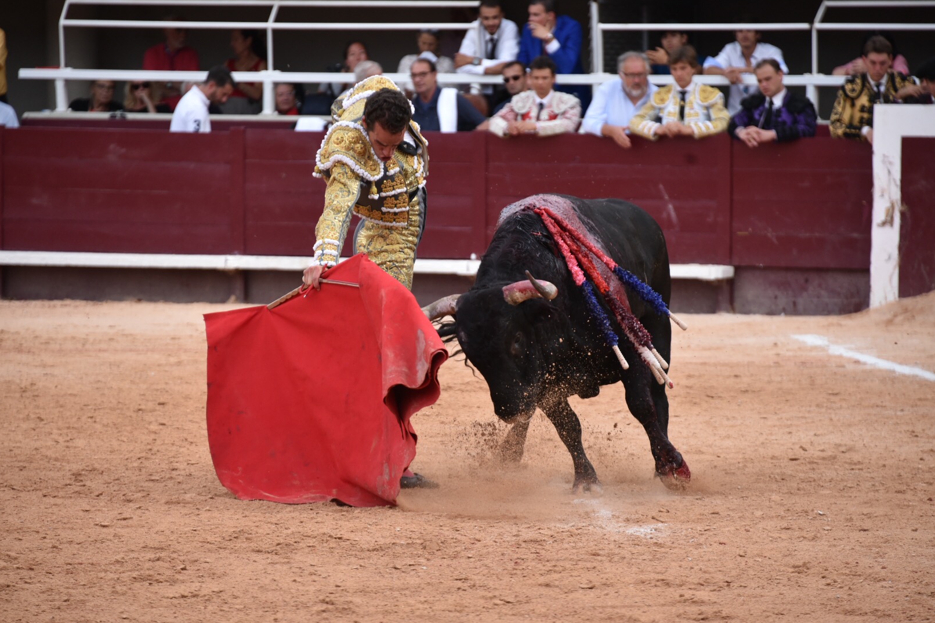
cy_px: 311
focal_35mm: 211
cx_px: 466
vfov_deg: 6.5
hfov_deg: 9.8
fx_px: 5480
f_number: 5.6
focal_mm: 210
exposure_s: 1/800
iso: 1250
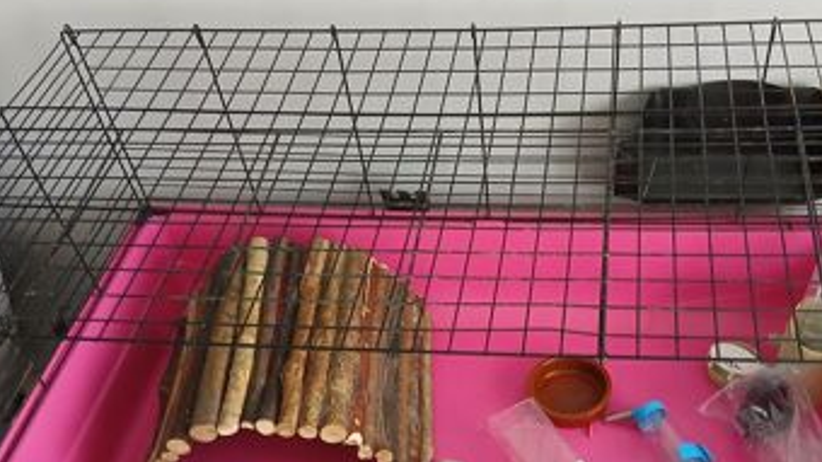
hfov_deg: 50.3
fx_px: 872
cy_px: 360
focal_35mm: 40
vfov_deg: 29.1
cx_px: 476
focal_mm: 3.98
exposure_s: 1/33.3
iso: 250
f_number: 1.8
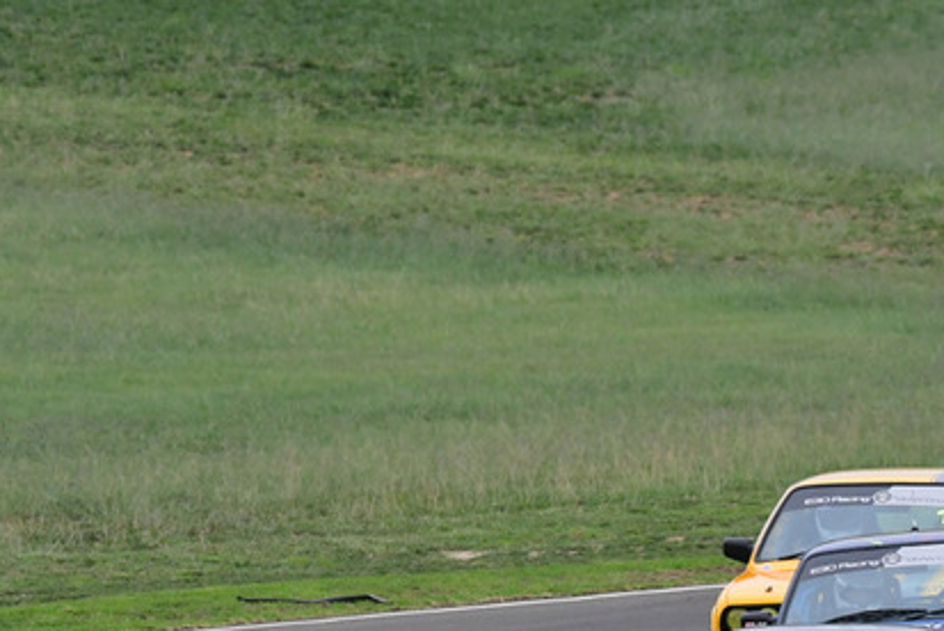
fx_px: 32012
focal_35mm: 1220
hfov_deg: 1.7
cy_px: 556
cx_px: 759
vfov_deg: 1.1
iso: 2000
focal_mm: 420
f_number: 9
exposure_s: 1/640
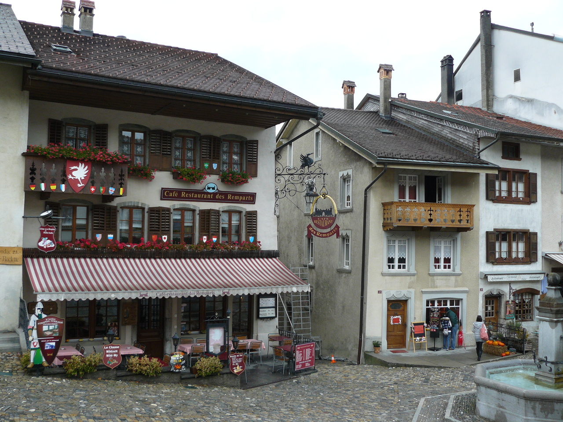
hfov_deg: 51.4
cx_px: 282
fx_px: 586
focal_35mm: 36
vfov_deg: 39.7
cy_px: 211
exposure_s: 1/125
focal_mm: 6
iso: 100
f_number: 3.2
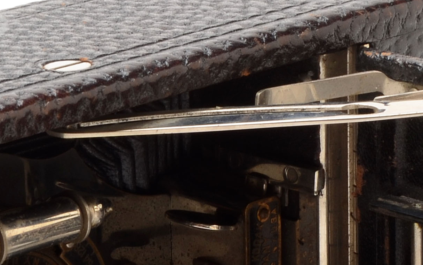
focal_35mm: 235
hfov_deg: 8.9
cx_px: 198
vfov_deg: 5.5
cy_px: 384
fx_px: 2709
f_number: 16
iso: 100
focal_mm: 38
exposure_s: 1/160
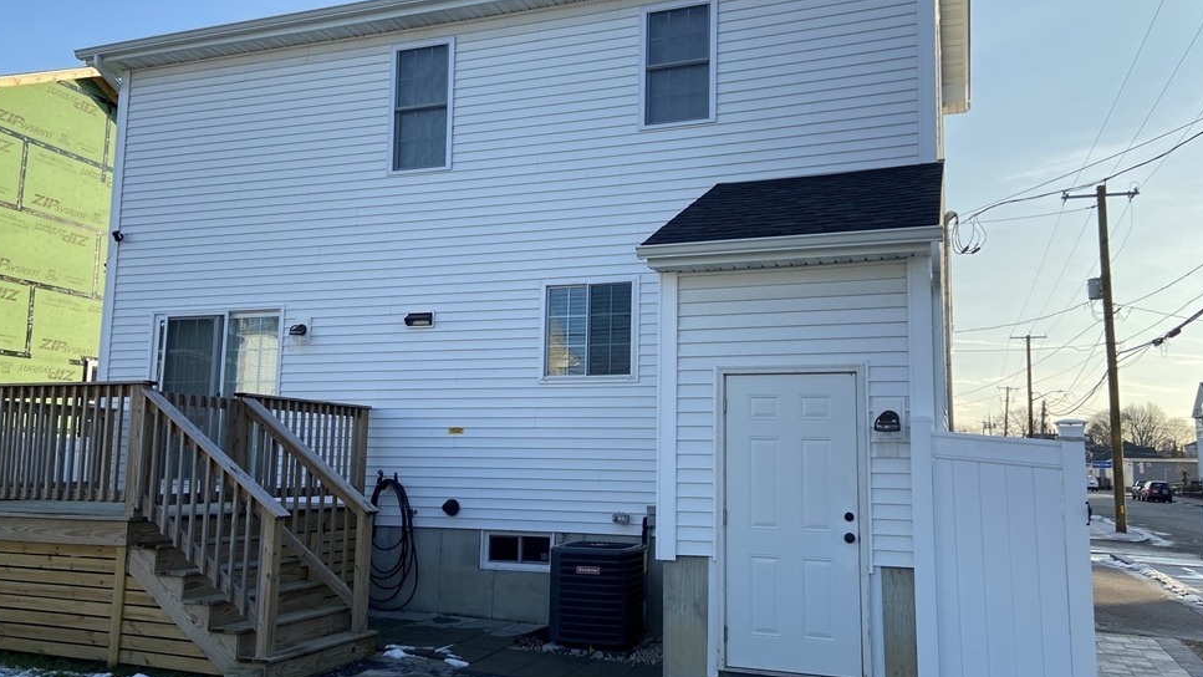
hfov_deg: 64.3
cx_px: 602
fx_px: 957
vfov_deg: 38.9
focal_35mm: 30
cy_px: 356
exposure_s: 1/1316
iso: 32
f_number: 1.8
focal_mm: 4.25
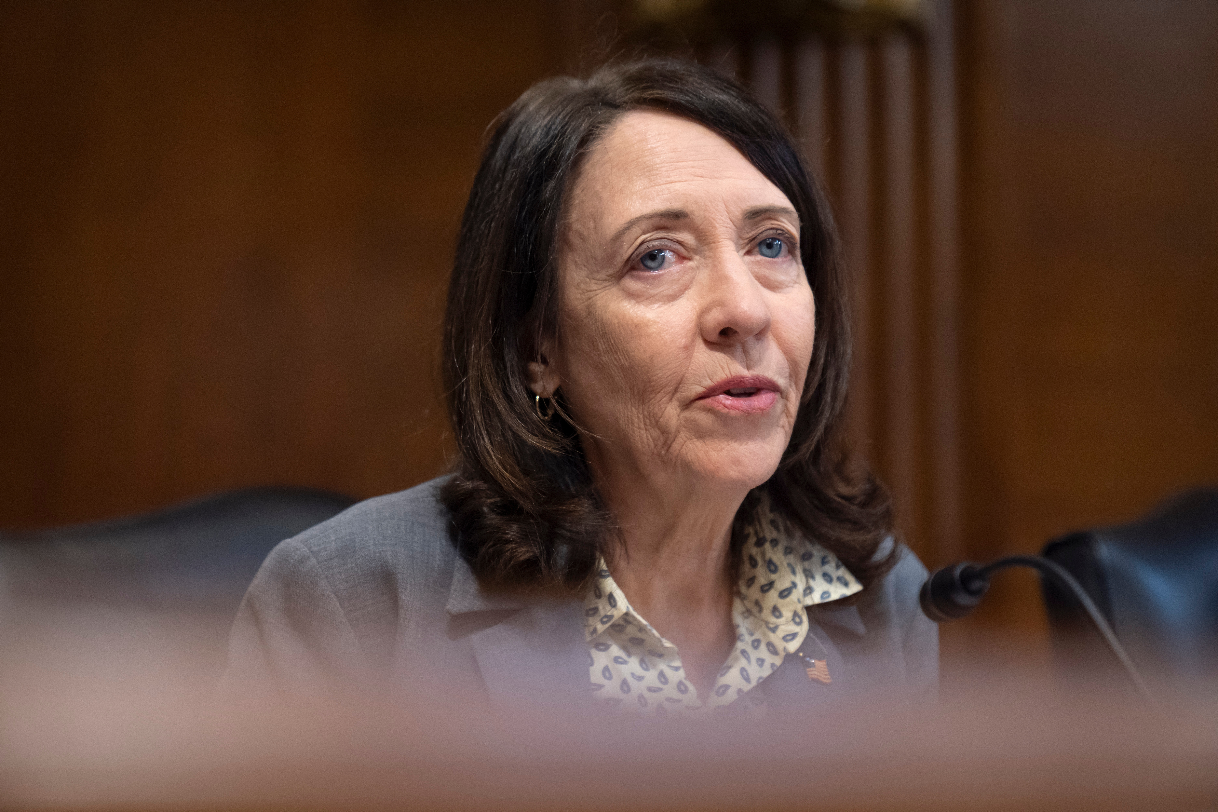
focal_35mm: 70
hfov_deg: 28.8
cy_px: 406
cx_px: 609
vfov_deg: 19.5
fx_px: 2368
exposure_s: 1/500
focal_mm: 70
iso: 3200
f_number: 2.8
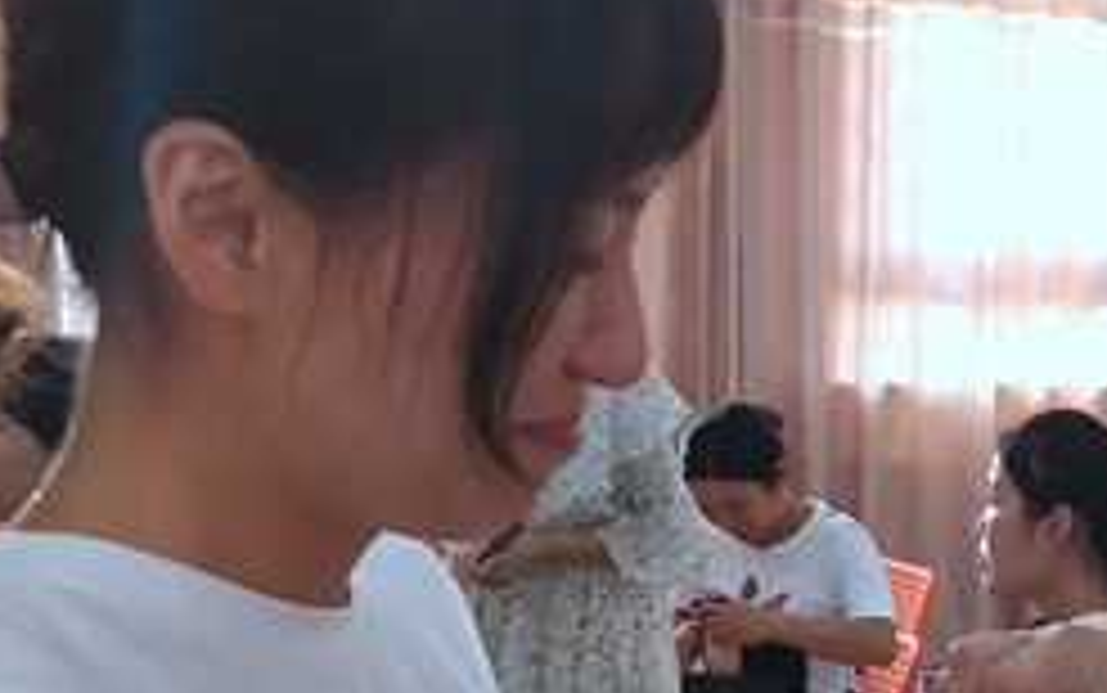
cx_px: 1206
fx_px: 2415
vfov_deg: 16.1
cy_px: 632
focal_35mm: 80
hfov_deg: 24.2
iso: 267
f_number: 1.8
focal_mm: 3.95
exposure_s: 1/50
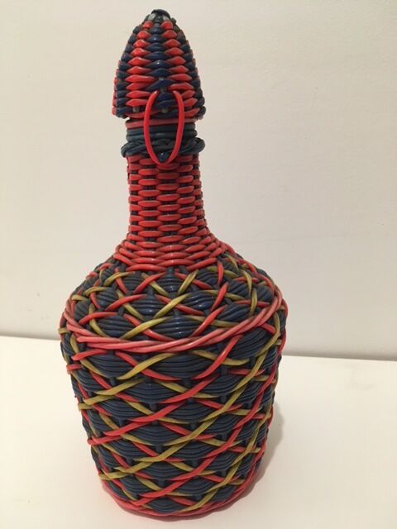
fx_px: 443
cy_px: 264
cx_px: 198
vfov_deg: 61.7
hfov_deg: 48.2
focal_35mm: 29
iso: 200
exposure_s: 1/25
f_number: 2.2
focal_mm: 4.15
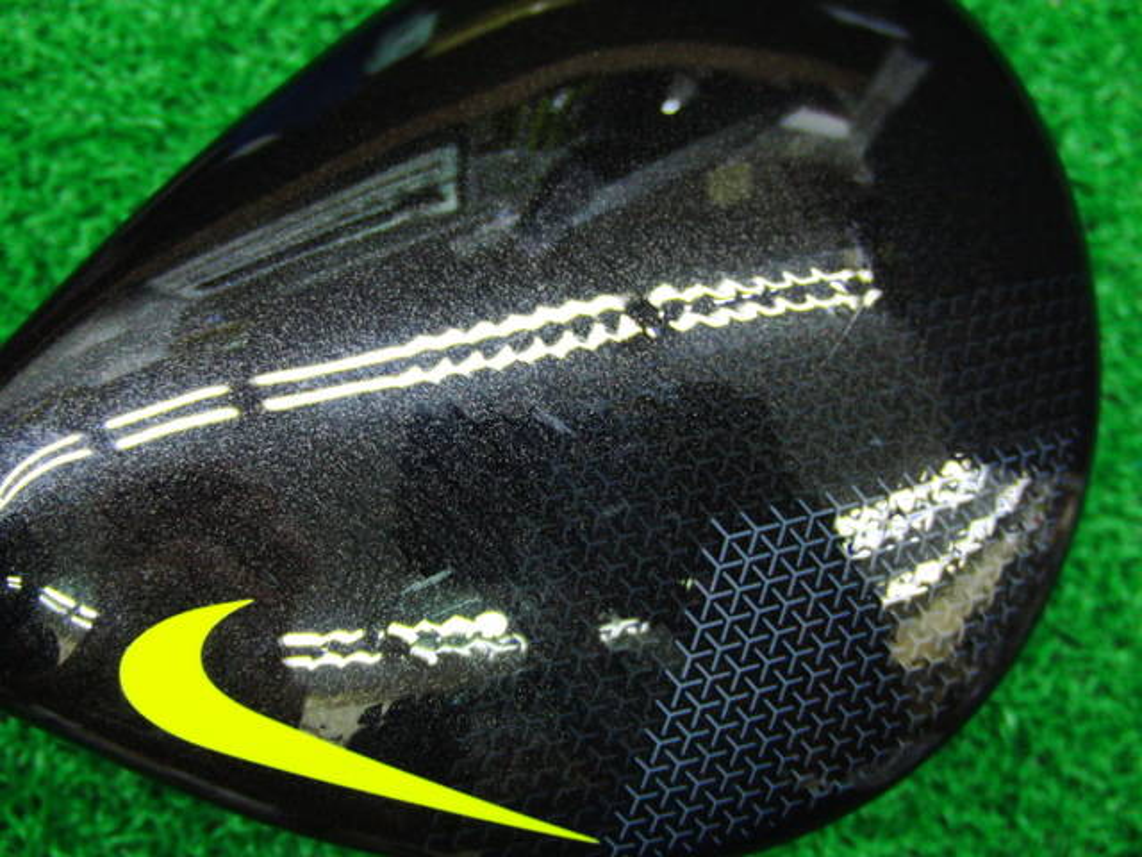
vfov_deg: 38.7
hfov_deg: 50.1
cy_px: 428
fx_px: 1221
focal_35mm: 37
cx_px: 571
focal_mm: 6.42
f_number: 3.6
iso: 400
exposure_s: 1/30
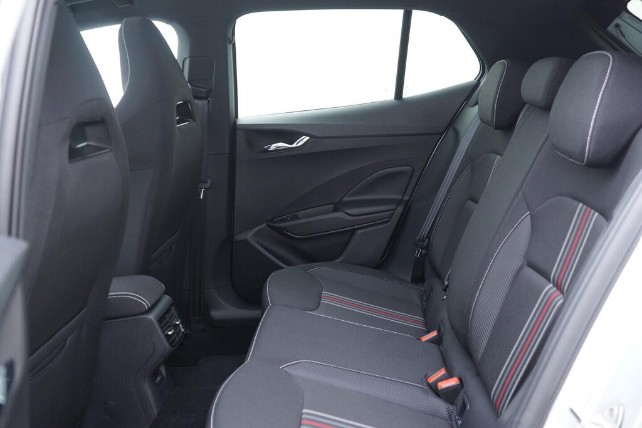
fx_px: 642
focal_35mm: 36
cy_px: 214
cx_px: 321
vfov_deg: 36.9
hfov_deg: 53.1
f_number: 2.8
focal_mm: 24
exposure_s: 1/40
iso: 640
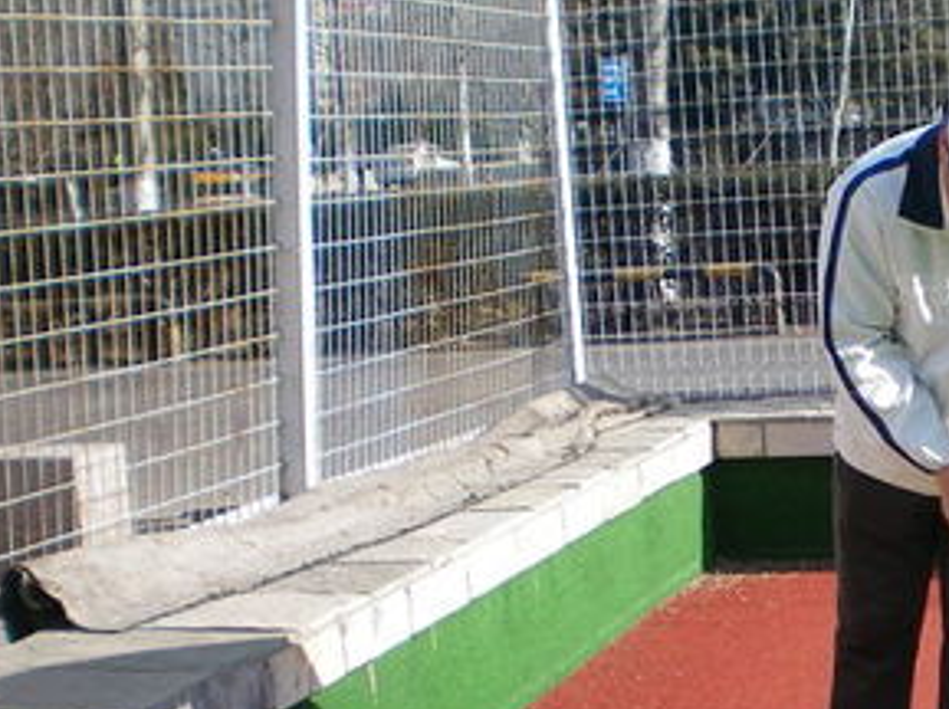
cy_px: 443
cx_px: 916
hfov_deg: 23.8
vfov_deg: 18.6
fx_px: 2163
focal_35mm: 79
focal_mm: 6.3
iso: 64
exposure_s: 1/640
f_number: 3.1
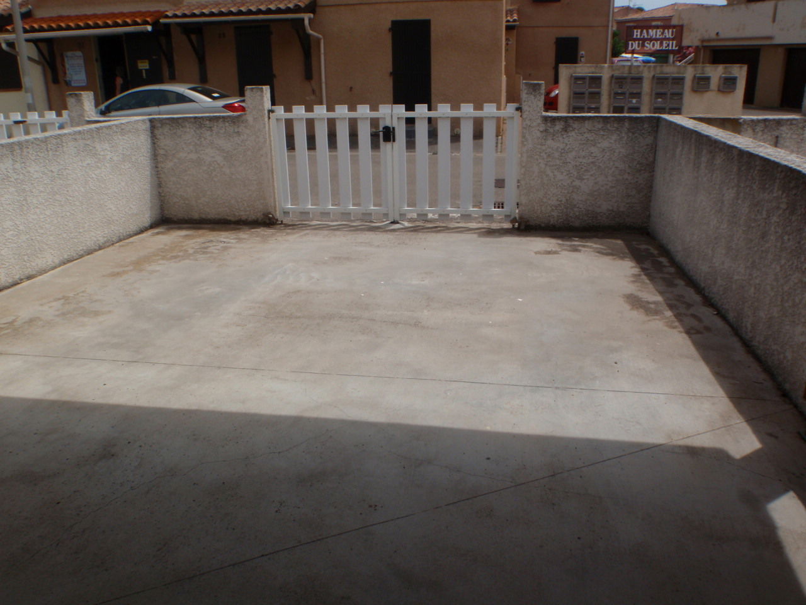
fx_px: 652
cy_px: 302
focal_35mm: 28
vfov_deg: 49.7
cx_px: 403
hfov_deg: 63.4
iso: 64
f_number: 5
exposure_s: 1/500
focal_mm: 5
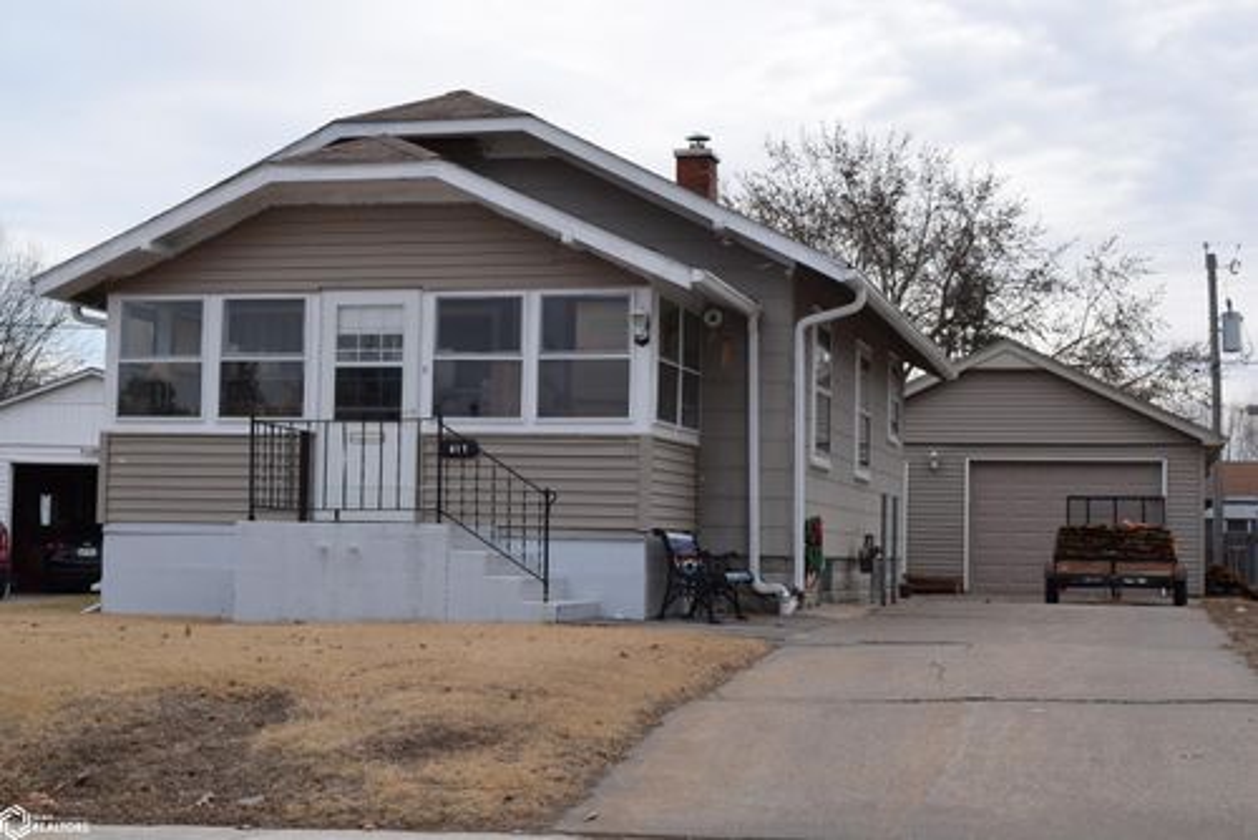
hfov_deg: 35.0
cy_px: 420
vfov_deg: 23.8
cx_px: 629
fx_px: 1993
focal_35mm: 57
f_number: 8
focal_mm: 38
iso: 200
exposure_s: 1/250
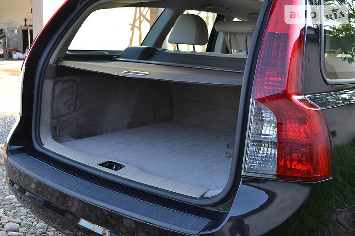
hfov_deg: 49.6
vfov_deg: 34.2
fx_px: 384
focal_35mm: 39
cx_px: 178
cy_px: 118
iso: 400
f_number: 5.6
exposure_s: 1/125
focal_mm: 26
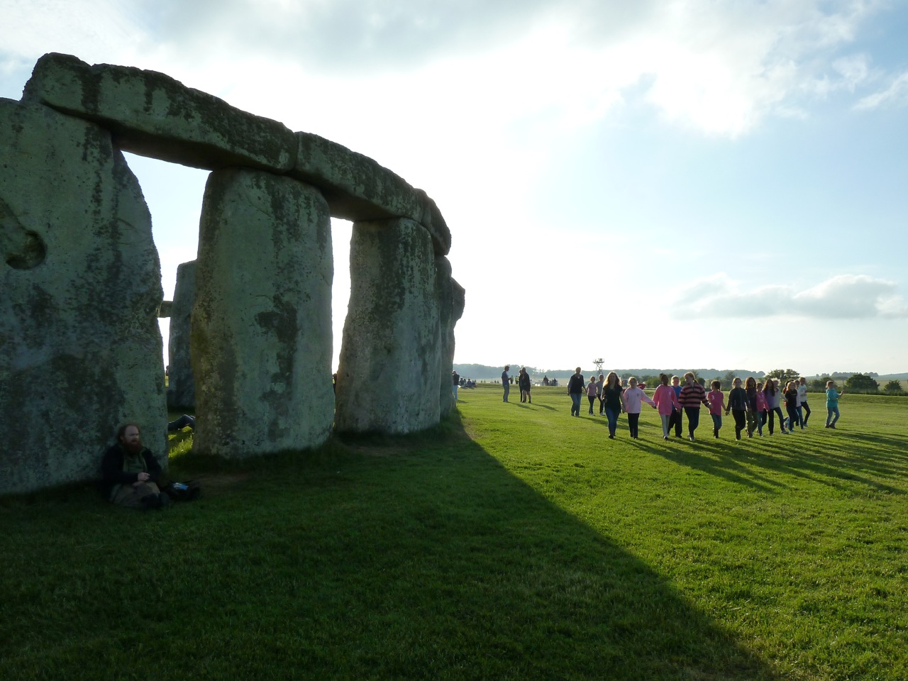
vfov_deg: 54.9
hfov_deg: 69.4
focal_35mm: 25
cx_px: 454
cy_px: 340
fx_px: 656
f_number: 5
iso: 125
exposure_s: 1/500
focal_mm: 4.1
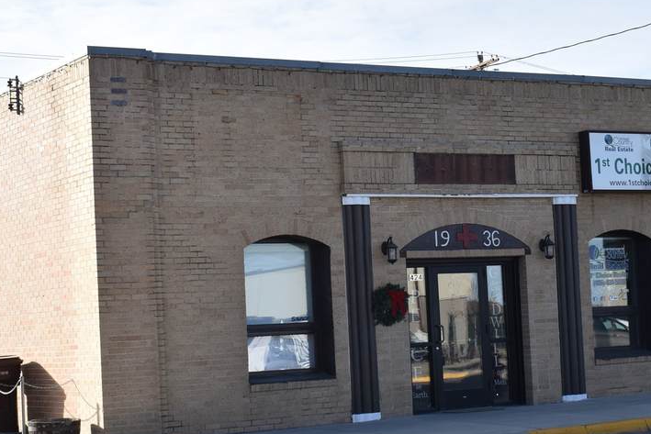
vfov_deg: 16.3
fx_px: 1517
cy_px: 261
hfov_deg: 24.1
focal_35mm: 84
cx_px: 433
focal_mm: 31
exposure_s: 1/320
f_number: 9
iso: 200
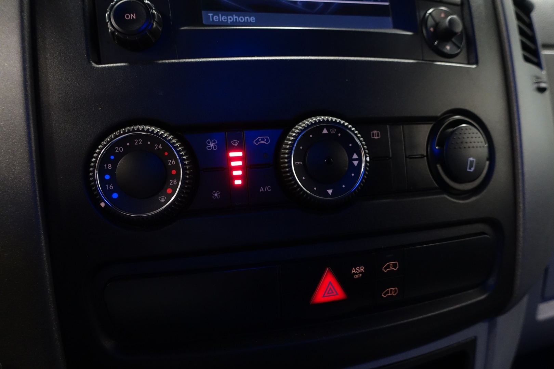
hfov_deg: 73.7
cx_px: 277
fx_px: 369
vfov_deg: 53.1
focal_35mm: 24
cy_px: 184
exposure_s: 1/20
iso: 1000
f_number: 2.5
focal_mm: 8.8
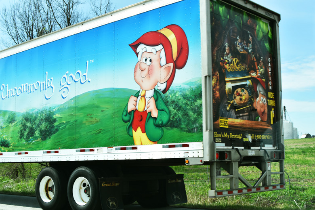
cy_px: 105
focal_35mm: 52
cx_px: 158
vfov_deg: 25.8
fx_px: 459
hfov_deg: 37.9
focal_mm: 35
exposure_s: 1/1600
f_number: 5.6
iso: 400
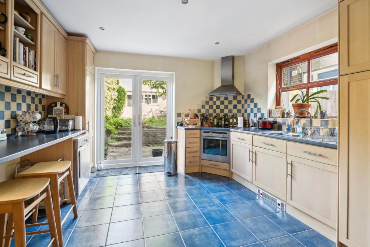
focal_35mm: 16
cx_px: 185
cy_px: 124
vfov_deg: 73.8
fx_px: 165
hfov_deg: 96.7
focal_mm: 16
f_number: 5
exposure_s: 1/10
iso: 640
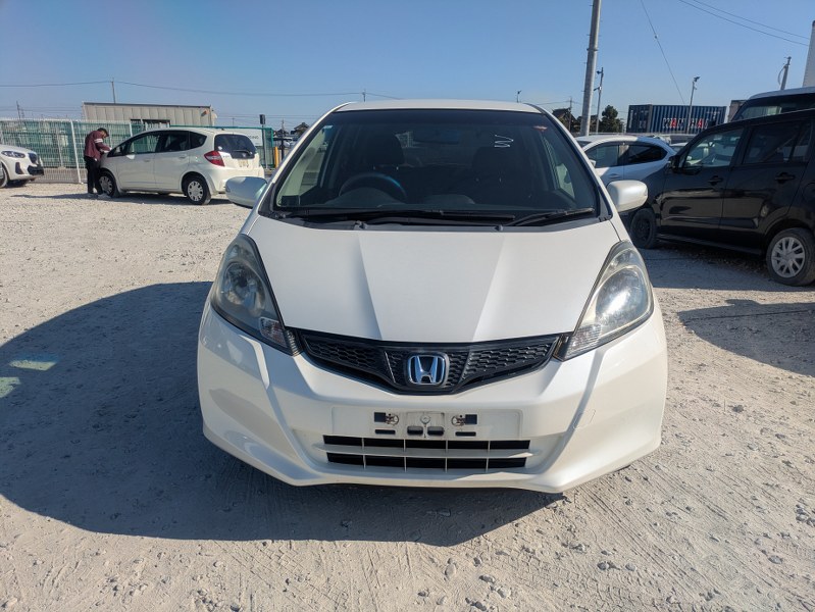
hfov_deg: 69.4
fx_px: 589
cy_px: 306
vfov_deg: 54.9
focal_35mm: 25
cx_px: 408
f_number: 1.89
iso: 45
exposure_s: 1/4739
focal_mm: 5.43
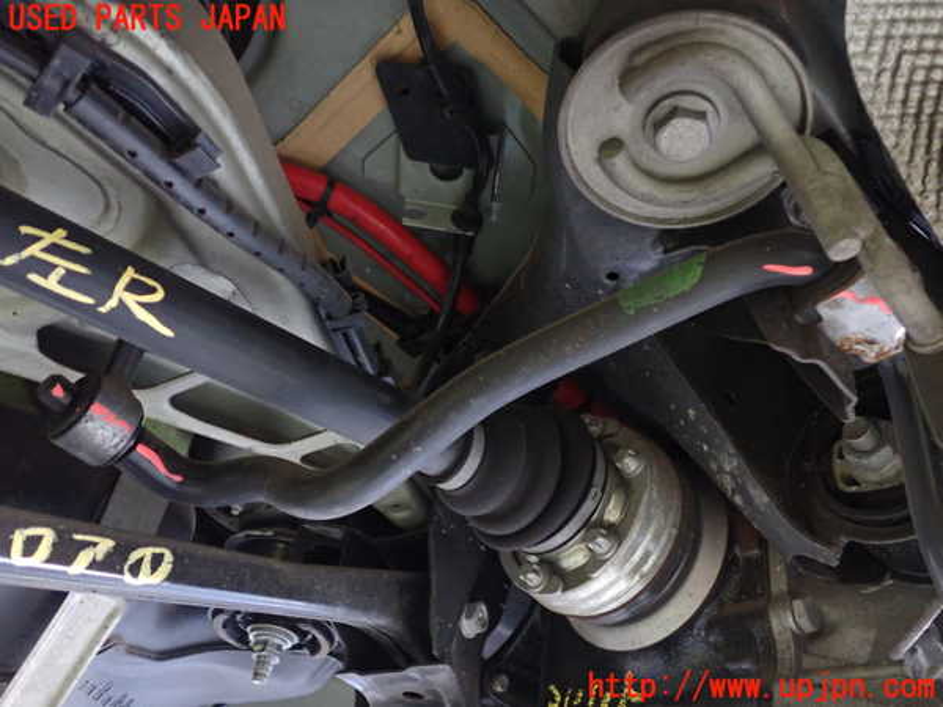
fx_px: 817
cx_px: 472
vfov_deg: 46.8
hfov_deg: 60.0
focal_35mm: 30
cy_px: 354
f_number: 2.3
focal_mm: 5.4
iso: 800
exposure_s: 1/13
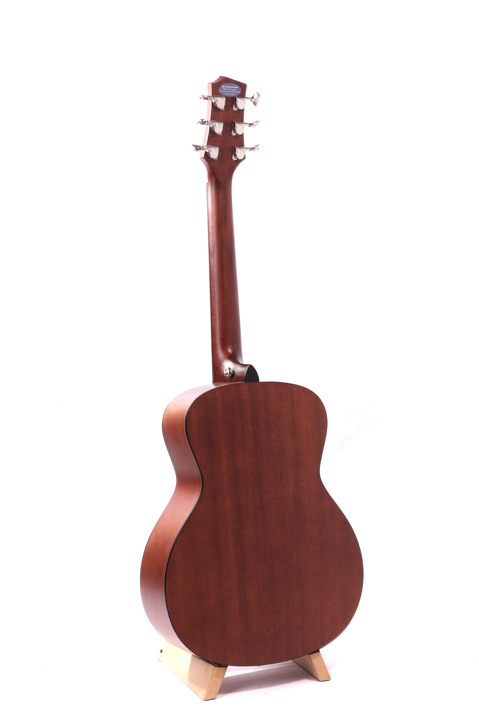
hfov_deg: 20.6
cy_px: 360
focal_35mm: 66
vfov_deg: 30.5
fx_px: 1317
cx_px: 240
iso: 100
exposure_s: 1/4
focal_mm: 66
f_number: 22
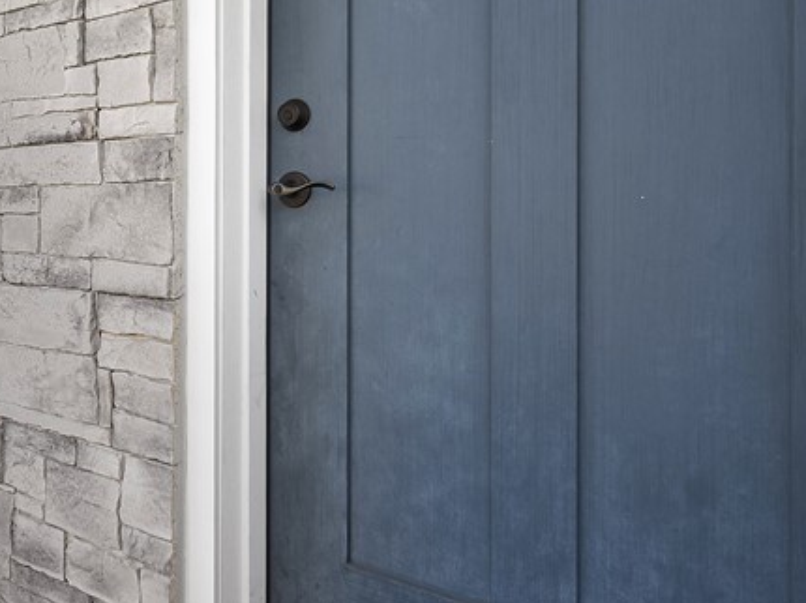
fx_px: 791
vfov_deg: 41.0
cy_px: 184
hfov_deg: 46.6
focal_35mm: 34
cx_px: 31
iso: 400
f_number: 4
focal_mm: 14
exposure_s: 1/125
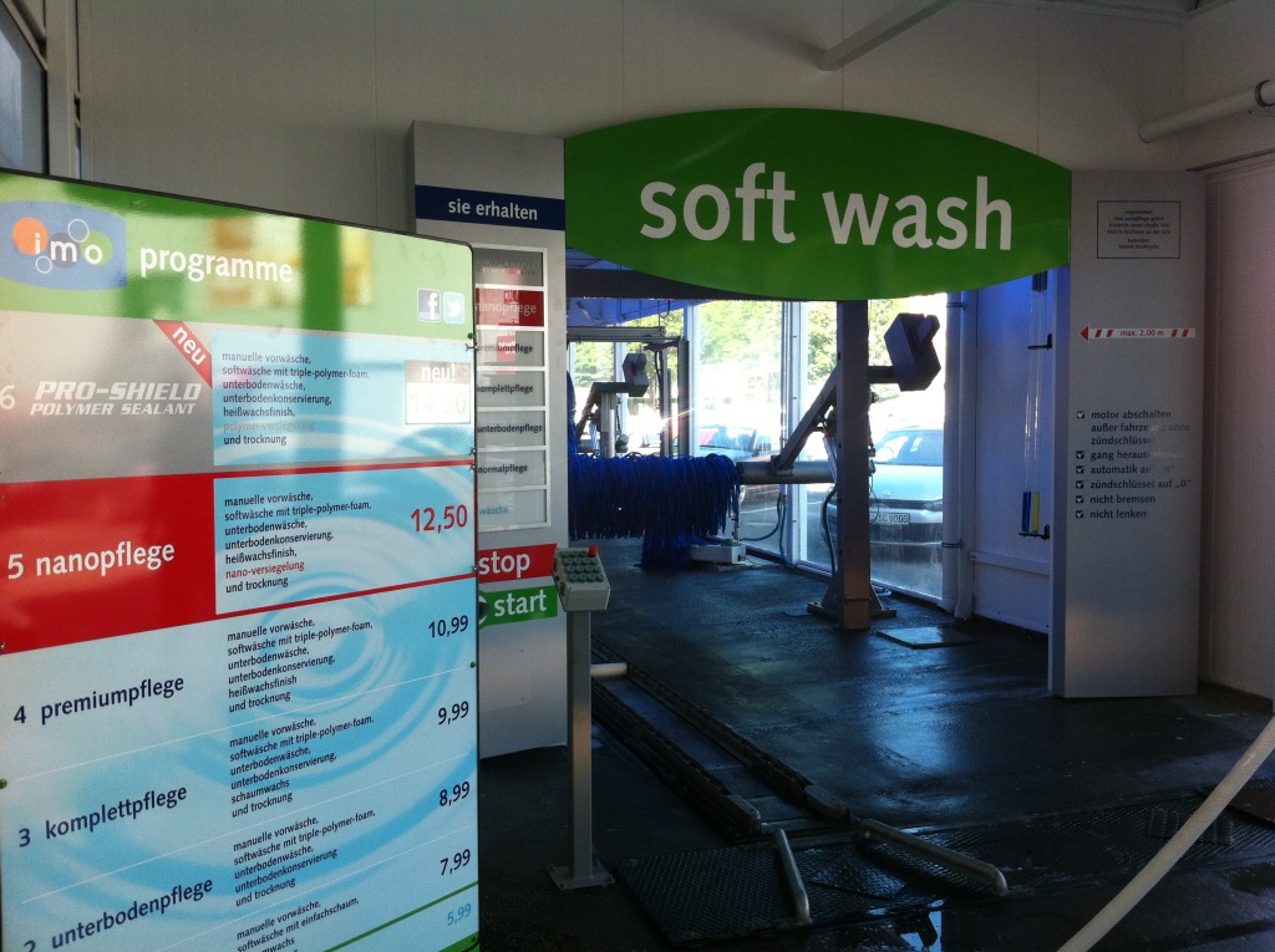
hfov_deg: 52.7
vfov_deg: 40.6
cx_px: 638
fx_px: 1287
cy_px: 476
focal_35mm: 35
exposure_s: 1/120
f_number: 2.8
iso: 100
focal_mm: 3.85
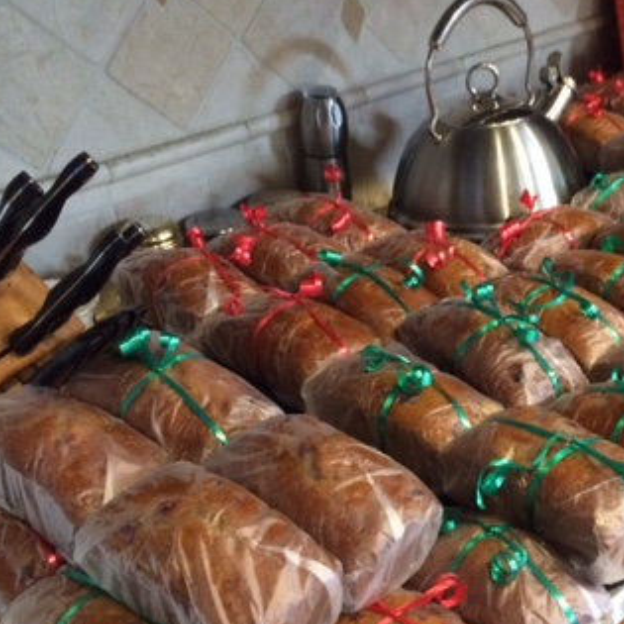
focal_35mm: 52
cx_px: 483
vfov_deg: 32.7
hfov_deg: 32.1
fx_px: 1061
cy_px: 368
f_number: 2.2
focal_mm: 4.15
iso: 320
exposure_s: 1/24
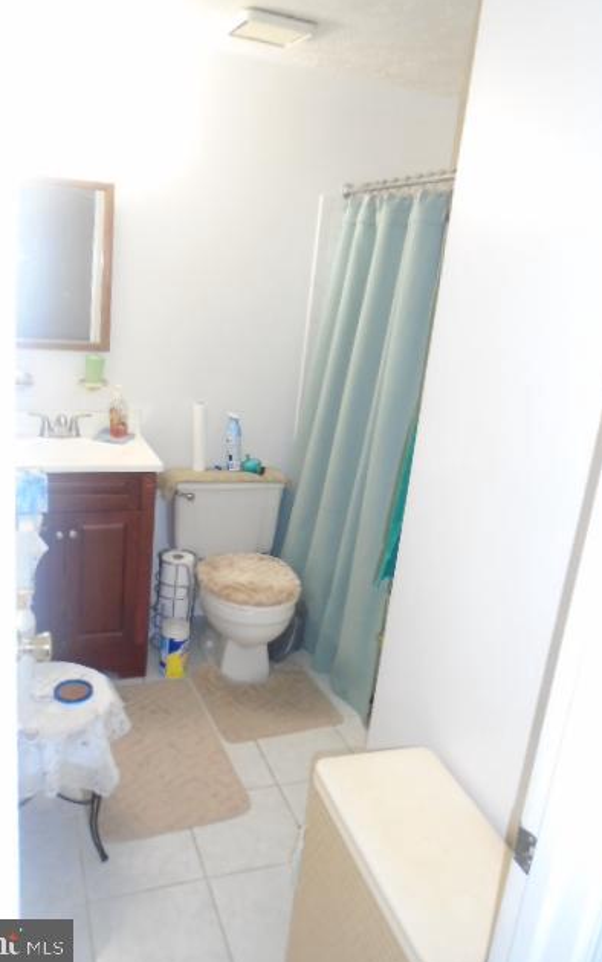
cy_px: 483
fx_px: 735
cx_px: 281
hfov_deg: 44.5
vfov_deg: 66.5
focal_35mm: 28
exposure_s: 1/30
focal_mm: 4.6
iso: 400
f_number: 3.2
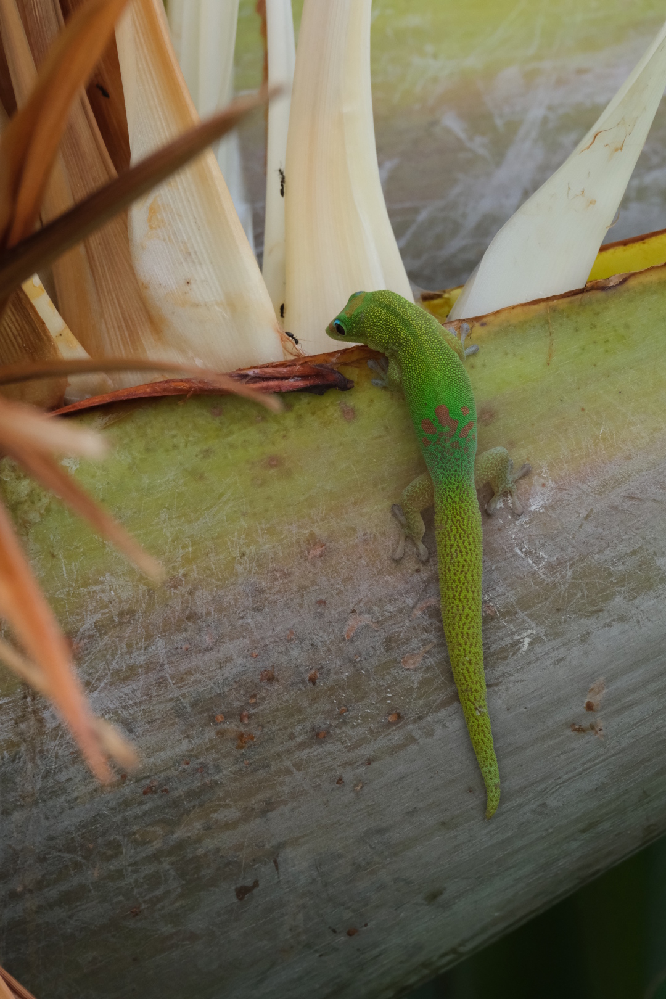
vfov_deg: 4.6
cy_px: 500
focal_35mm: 450
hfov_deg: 3.1
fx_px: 12487
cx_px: 333
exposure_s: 1/320
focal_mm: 300
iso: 3200
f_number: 9
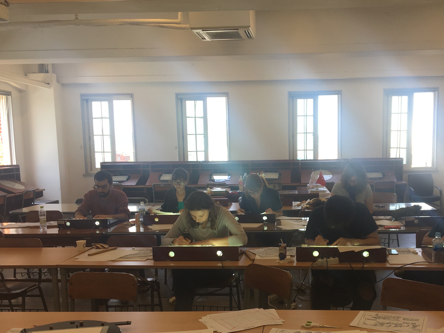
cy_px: 210
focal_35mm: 41
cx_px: 277
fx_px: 526
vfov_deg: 34.9
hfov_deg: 45.4
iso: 25
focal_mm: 4.15
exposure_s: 1/60
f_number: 2.2
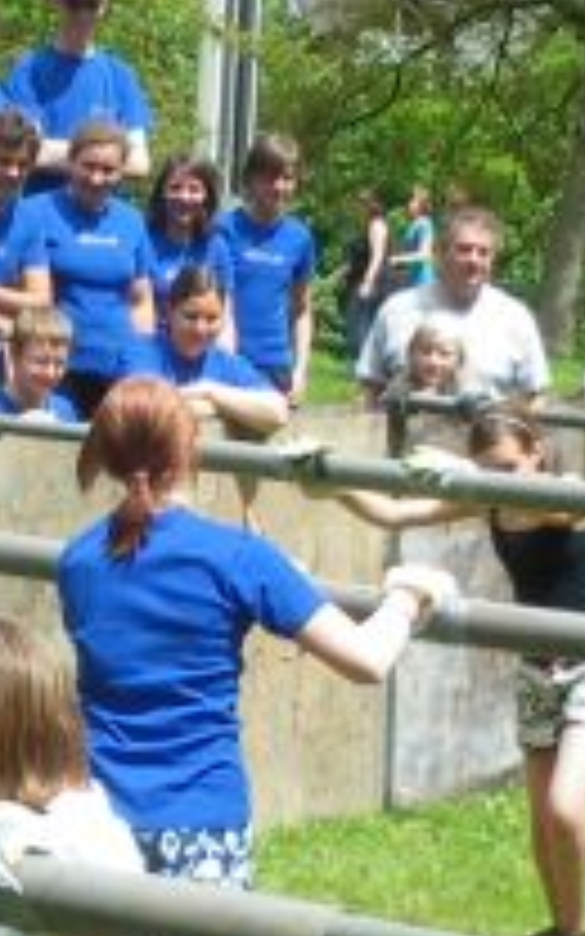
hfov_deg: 8.9
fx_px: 3750
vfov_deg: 14.2
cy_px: 698
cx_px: 22
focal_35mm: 147
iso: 80
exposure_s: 1/160
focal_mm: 6.3
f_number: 5.4
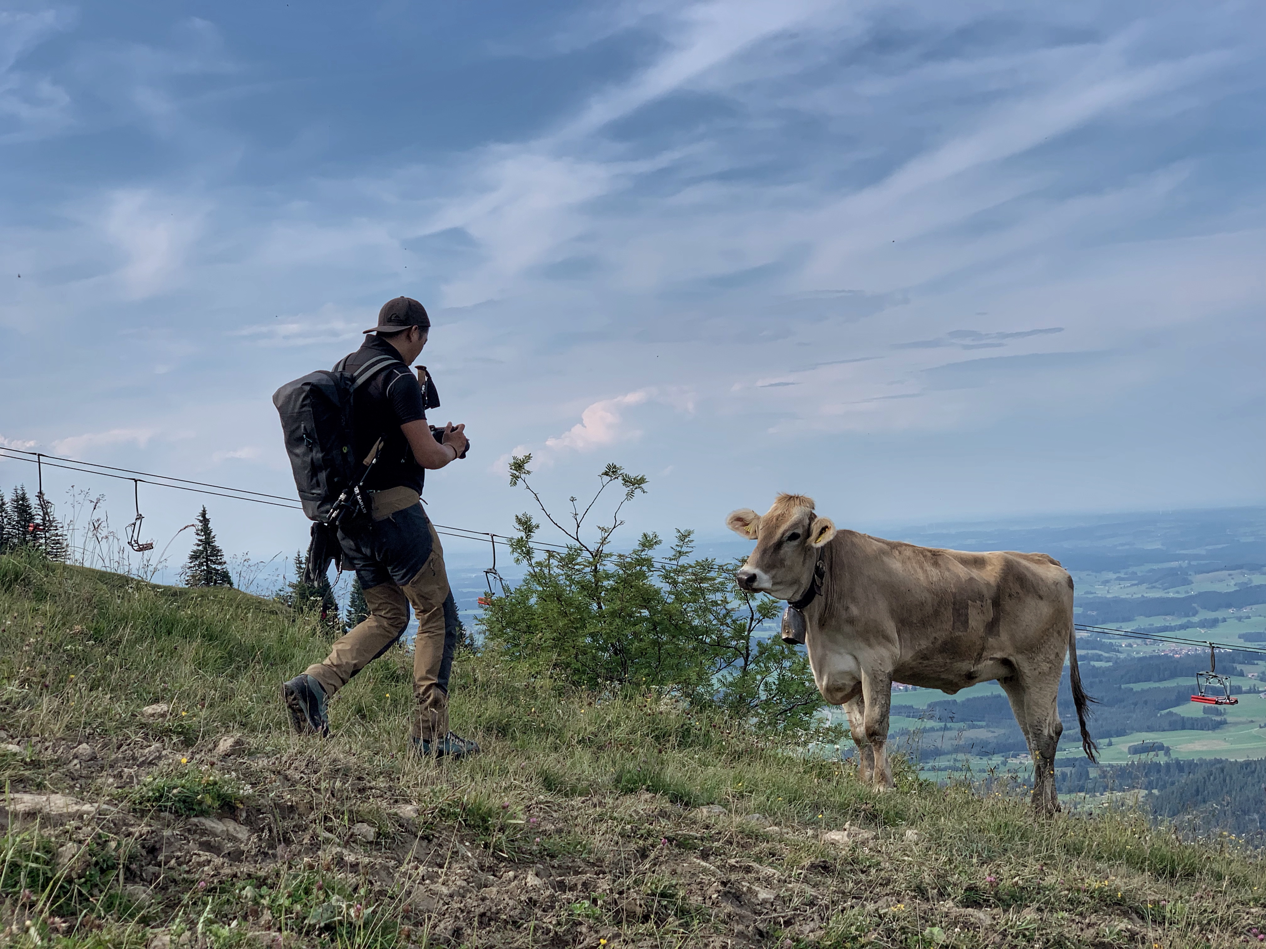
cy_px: 474
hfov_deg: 36.8
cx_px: 633
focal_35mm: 52
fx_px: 1902
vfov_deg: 28.0
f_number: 2.4
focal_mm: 6
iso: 16
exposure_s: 1/999
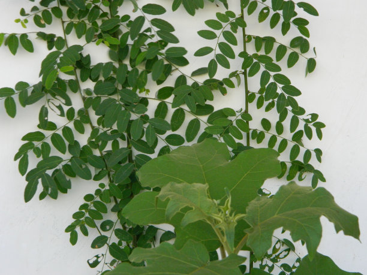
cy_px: 138
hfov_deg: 19.1
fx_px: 1092
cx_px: 184
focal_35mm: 103
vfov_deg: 14.4
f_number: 4.5
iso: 250
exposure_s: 1/50
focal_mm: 18.6
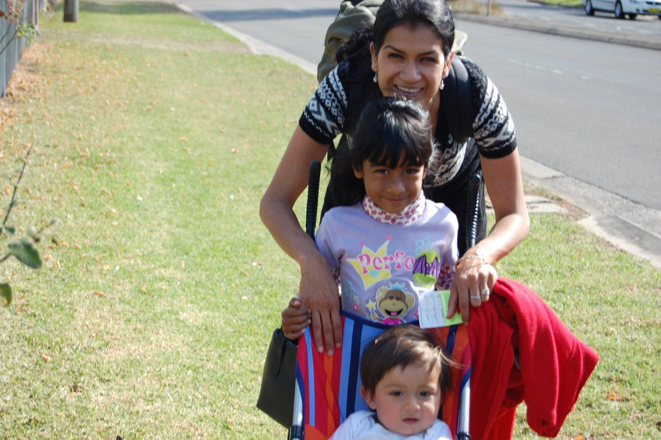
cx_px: 330
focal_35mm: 78
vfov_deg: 17.5
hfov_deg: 26.0
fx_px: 1431
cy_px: 220
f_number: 6.3
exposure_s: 1/160
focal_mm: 52
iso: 200
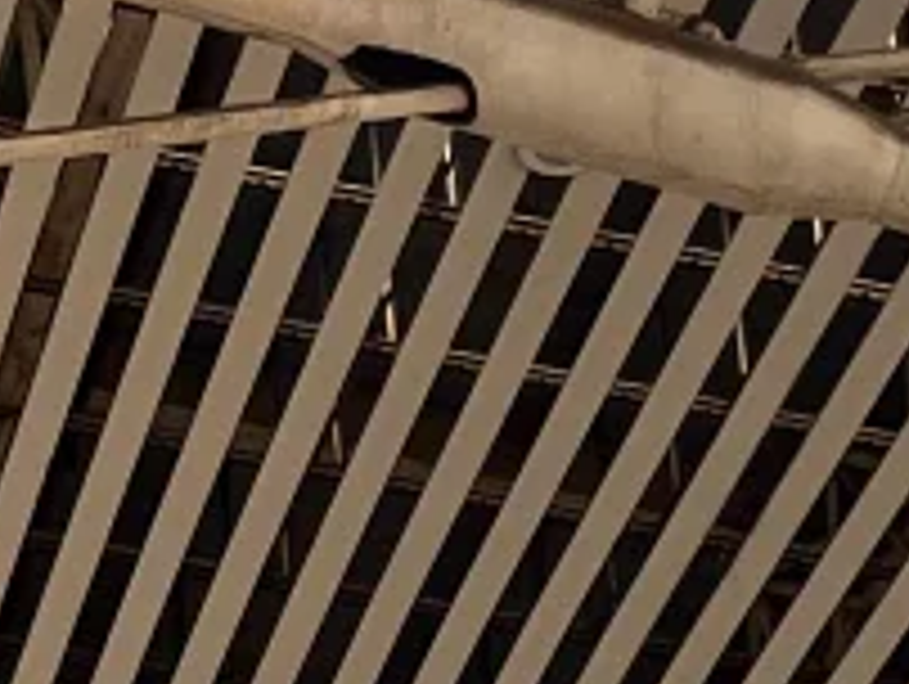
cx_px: -180
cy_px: 2182
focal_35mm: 185
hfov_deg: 10.5
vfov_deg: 7.0
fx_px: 4864
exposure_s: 1/756
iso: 50
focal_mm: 5.1
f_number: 1.6
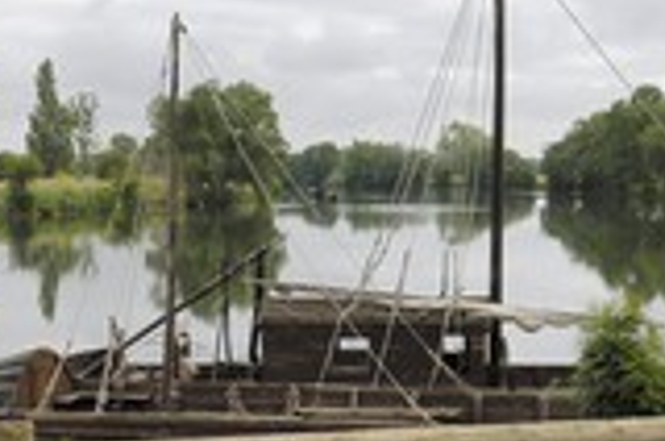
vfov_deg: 19.0
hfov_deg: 28.3
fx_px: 1309
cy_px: 295
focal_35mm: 71
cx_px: 214
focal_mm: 18
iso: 100
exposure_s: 1/100
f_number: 8.5
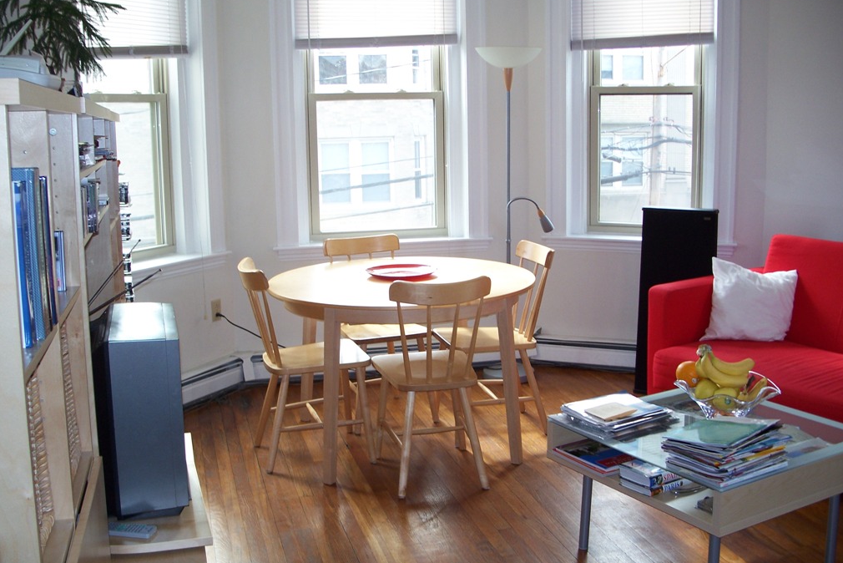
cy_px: 282
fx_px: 913
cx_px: 427
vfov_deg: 34.2
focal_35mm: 39
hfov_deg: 49.5
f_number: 2.8
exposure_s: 1/60
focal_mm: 7.8
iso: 125
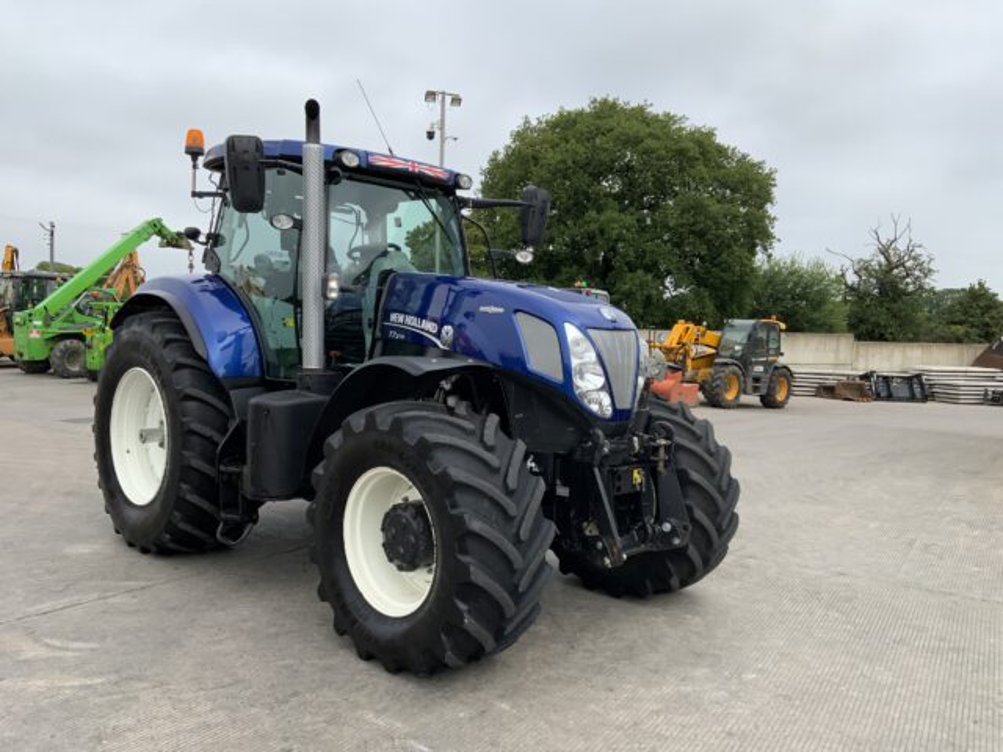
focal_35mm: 29
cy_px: 376
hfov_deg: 61.7
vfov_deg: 48.2
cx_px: 502
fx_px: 840
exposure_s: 1/1055
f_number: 1.8
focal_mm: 3
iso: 16
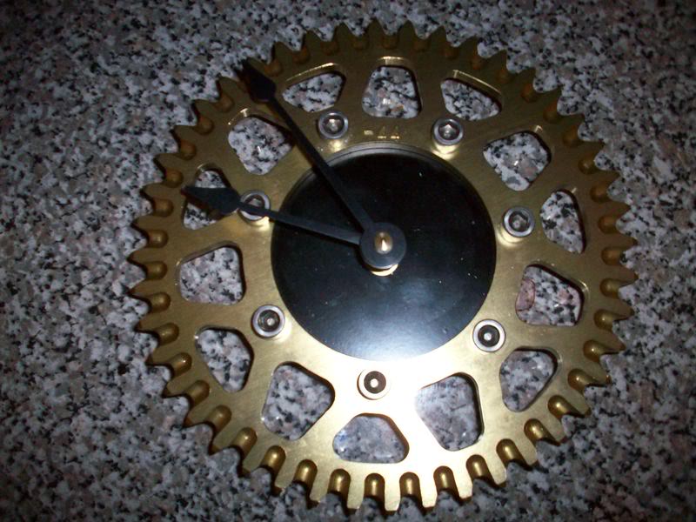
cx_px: 348
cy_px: 261
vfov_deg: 38.7
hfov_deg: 50.1
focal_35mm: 37
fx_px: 744
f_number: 2.8
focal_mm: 6.2
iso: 160
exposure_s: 1/64
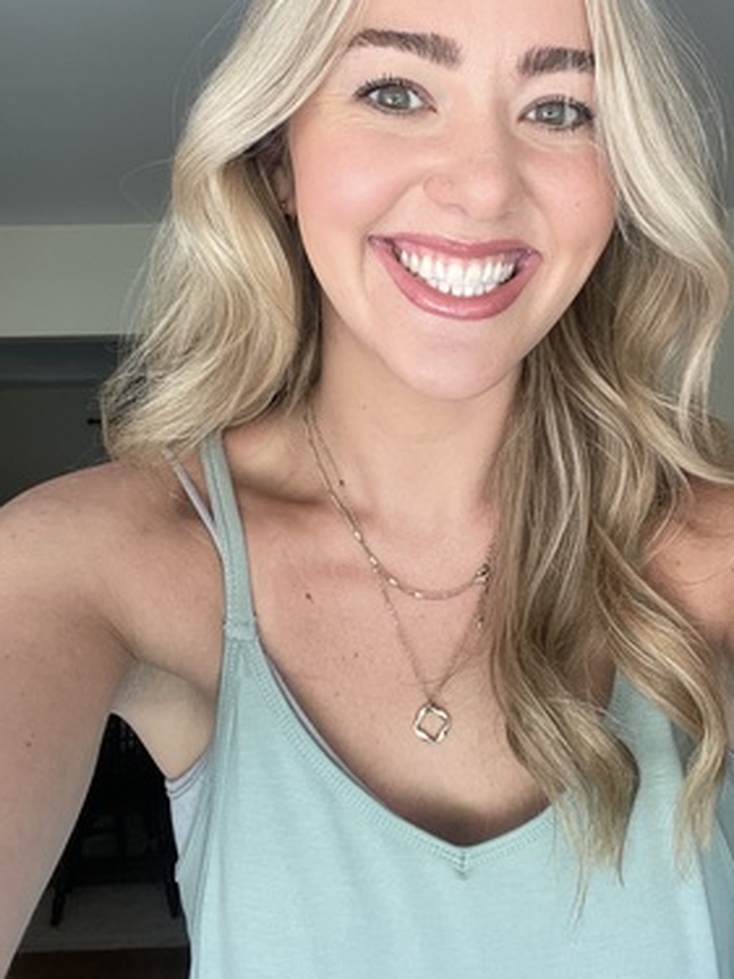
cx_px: 445
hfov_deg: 35.8
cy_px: 394
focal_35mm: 40
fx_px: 1132
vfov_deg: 46.6
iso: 80
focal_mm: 2.71
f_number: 2.2
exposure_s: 1/121
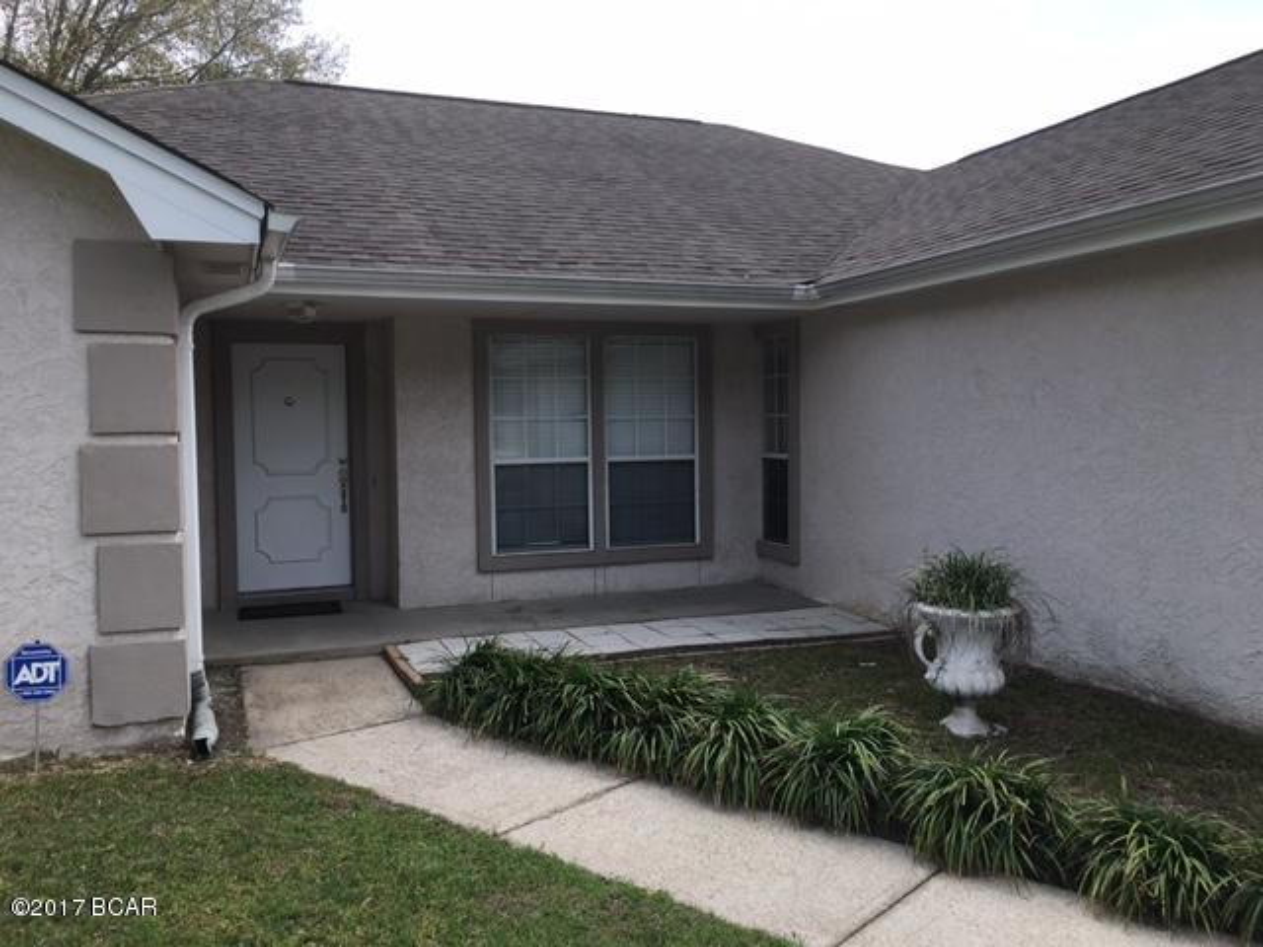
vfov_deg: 48.2
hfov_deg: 61.7
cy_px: 474
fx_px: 1058
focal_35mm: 29
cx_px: 632
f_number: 2.2
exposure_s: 1/232
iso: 25
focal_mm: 4.15
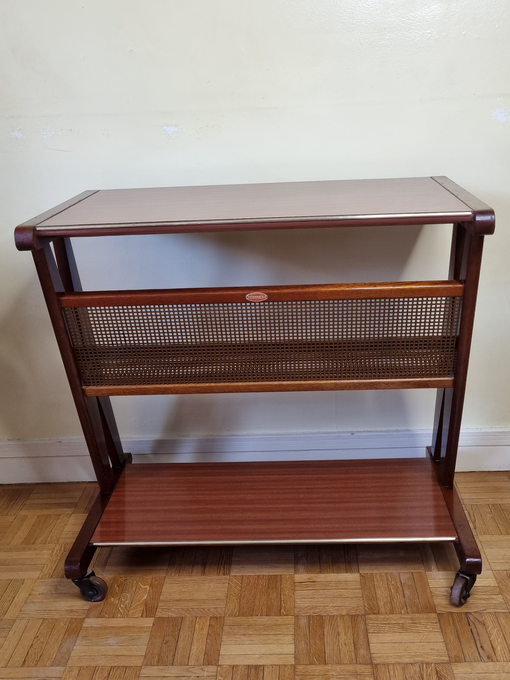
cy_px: 340
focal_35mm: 26
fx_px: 511
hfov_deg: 53.1
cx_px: 255
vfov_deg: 67.3
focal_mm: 5.4
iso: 125
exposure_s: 1/100
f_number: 1.8
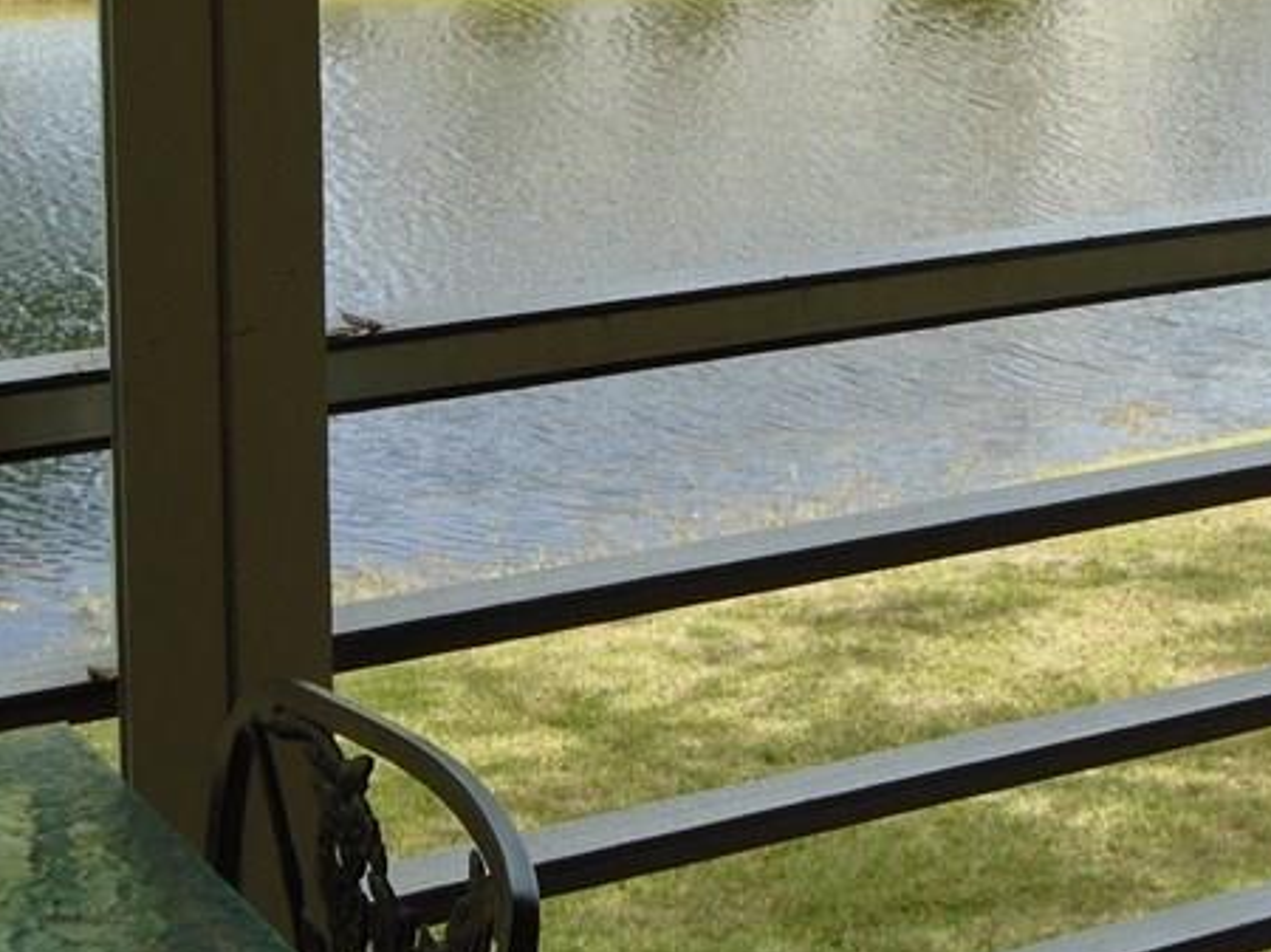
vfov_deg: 17.4
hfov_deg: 23.7
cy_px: -71
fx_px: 3009
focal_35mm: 82
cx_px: 901
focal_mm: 6.4
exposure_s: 1/160
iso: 100
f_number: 3.8
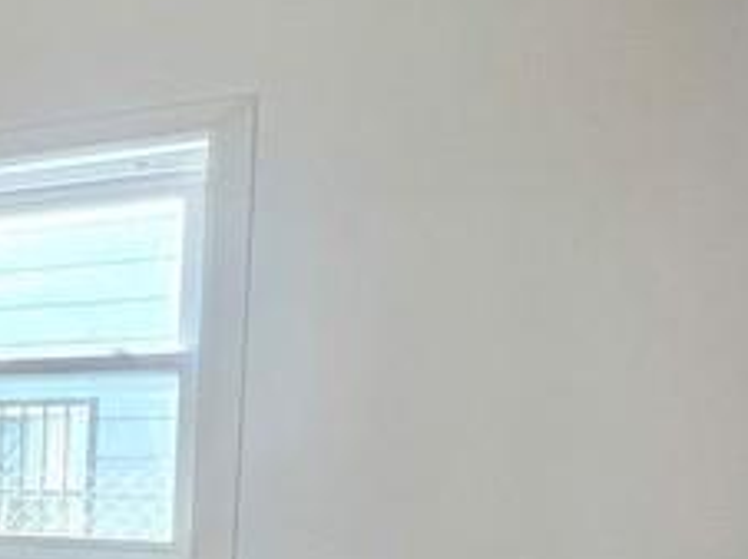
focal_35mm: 59
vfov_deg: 23.9
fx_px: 1274
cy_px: 529
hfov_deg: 19.1
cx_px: -751
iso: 50
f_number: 1.8
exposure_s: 1/120
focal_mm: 1.57
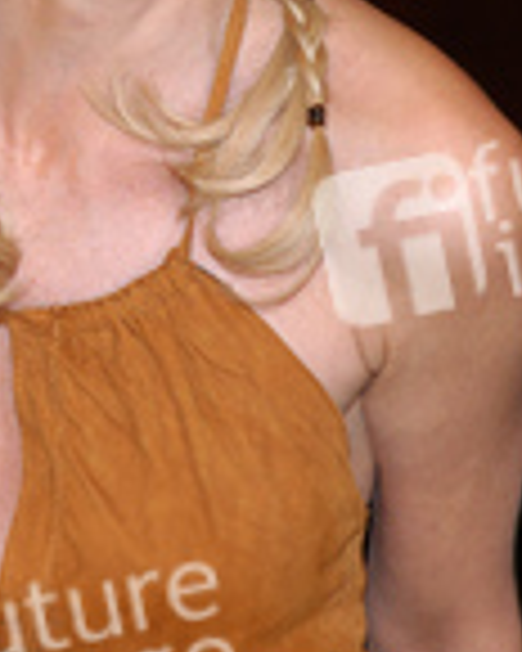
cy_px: -4
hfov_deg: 2.2
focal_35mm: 718
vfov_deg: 2.7
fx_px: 13871
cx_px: 135
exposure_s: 1/125
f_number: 3.5
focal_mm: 185
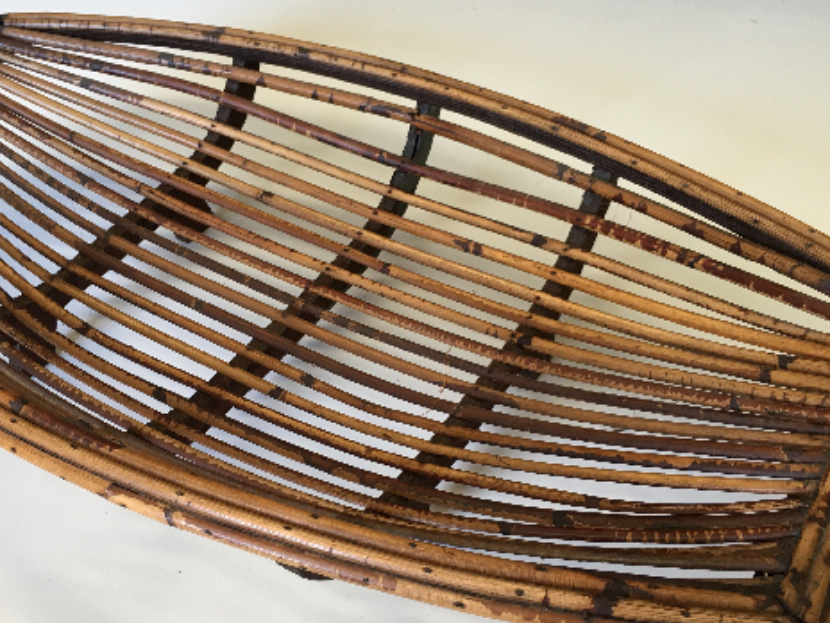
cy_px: 356
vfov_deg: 35.9
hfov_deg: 46.7
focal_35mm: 40
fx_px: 959
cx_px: 354
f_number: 2.2
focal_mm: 4.15
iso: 32
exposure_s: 1/33
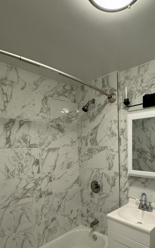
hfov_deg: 49.9
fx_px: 162
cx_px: 107
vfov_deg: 72.4
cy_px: 167
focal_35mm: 24
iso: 250
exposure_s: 1/120
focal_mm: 2.22
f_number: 2.2
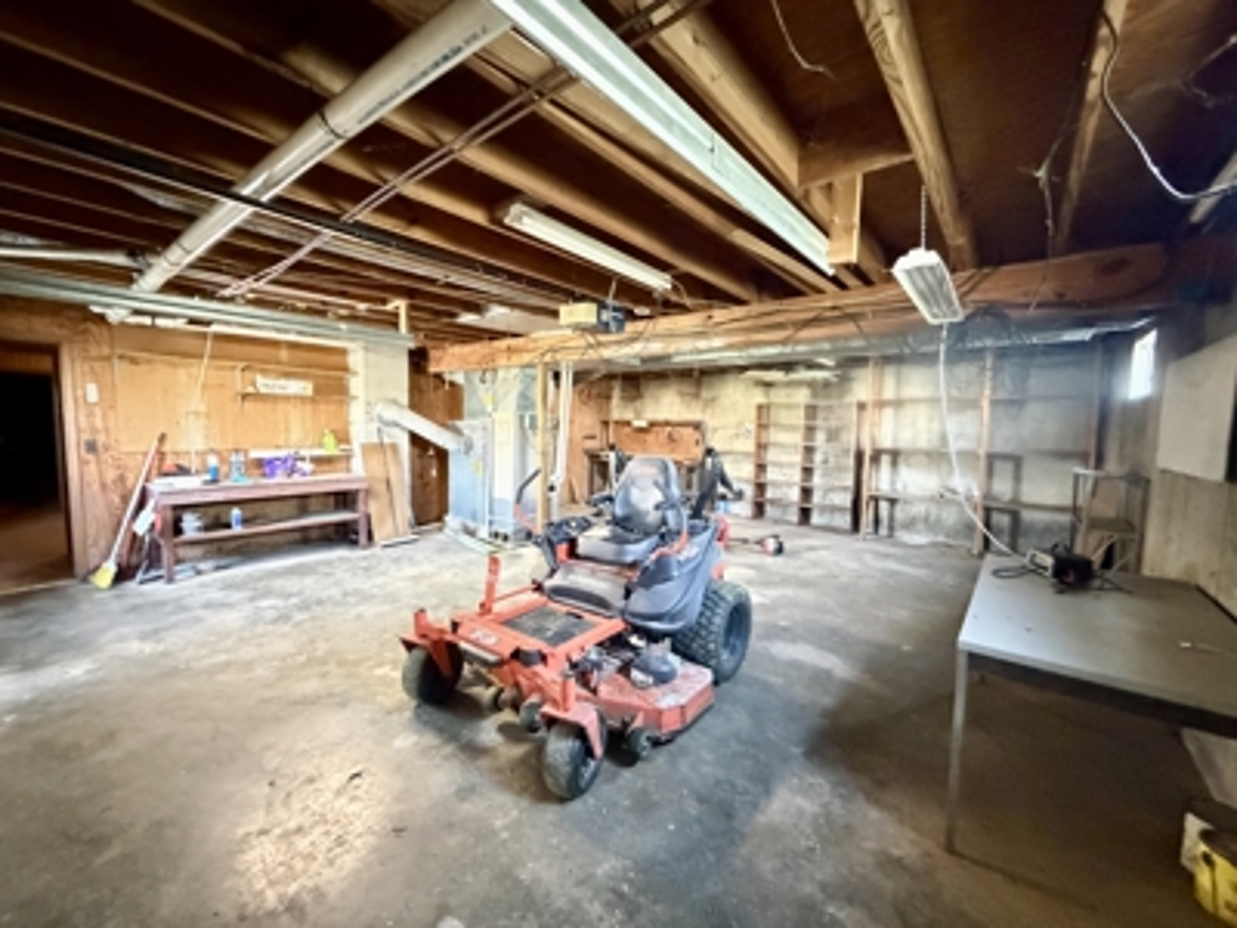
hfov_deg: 102.1
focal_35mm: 14
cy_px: 464
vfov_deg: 85.7
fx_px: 500
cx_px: 618
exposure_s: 1/30
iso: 3200
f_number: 2.2
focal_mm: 2.22
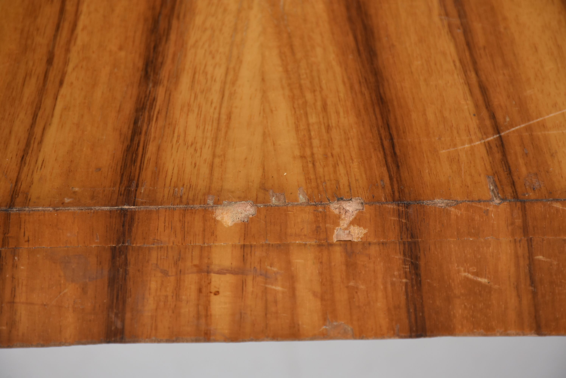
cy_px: 189
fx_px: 3304
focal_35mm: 210
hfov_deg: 9.8
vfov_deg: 6.6
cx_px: 283
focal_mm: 140
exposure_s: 1/125
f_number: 10
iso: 200
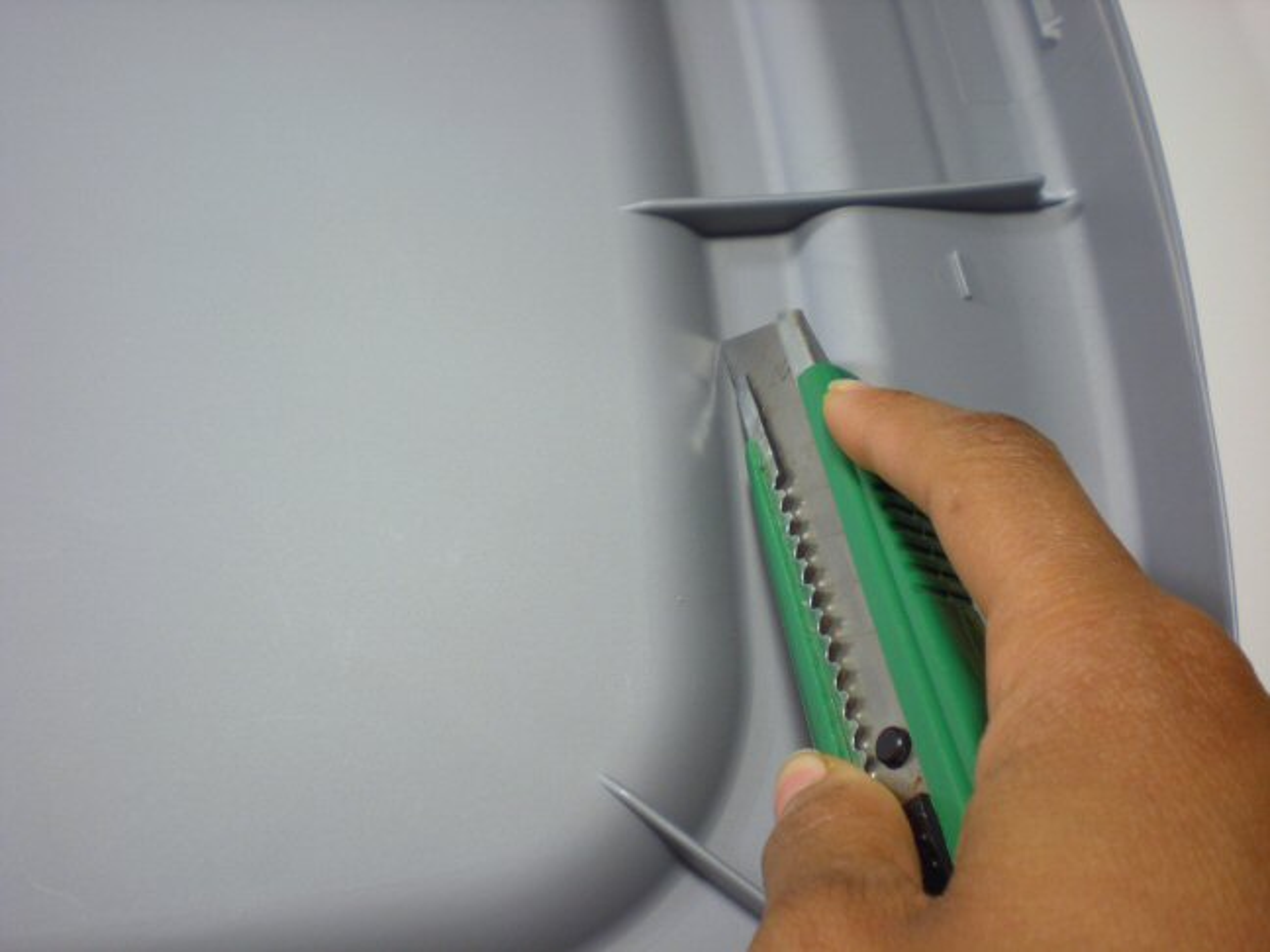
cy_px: 476
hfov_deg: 49.0
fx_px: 1394
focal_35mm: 38
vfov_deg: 37.7
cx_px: 635
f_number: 3.1
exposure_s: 1/14.8
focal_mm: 6.3
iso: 100
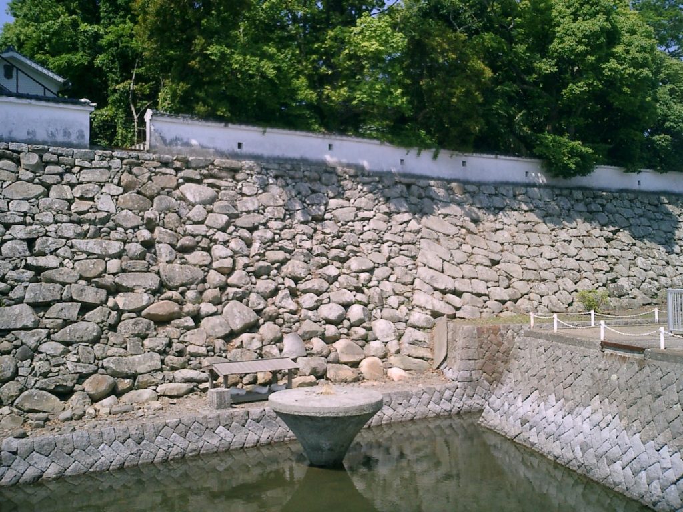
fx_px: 710
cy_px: 256
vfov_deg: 39.7
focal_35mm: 36
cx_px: 342
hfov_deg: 51.4
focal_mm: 7.5
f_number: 3.2
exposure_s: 1/1250
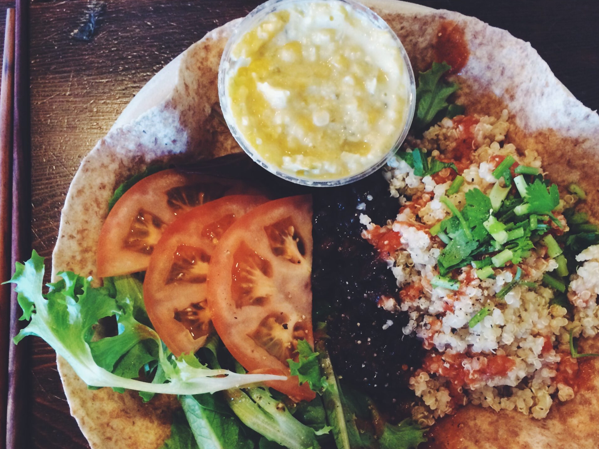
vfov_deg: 35.7
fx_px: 692
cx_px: 316
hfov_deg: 46.8
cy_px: 291
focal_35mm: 40
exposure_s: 1/15
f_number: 2.2
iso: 320
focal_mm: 4.12
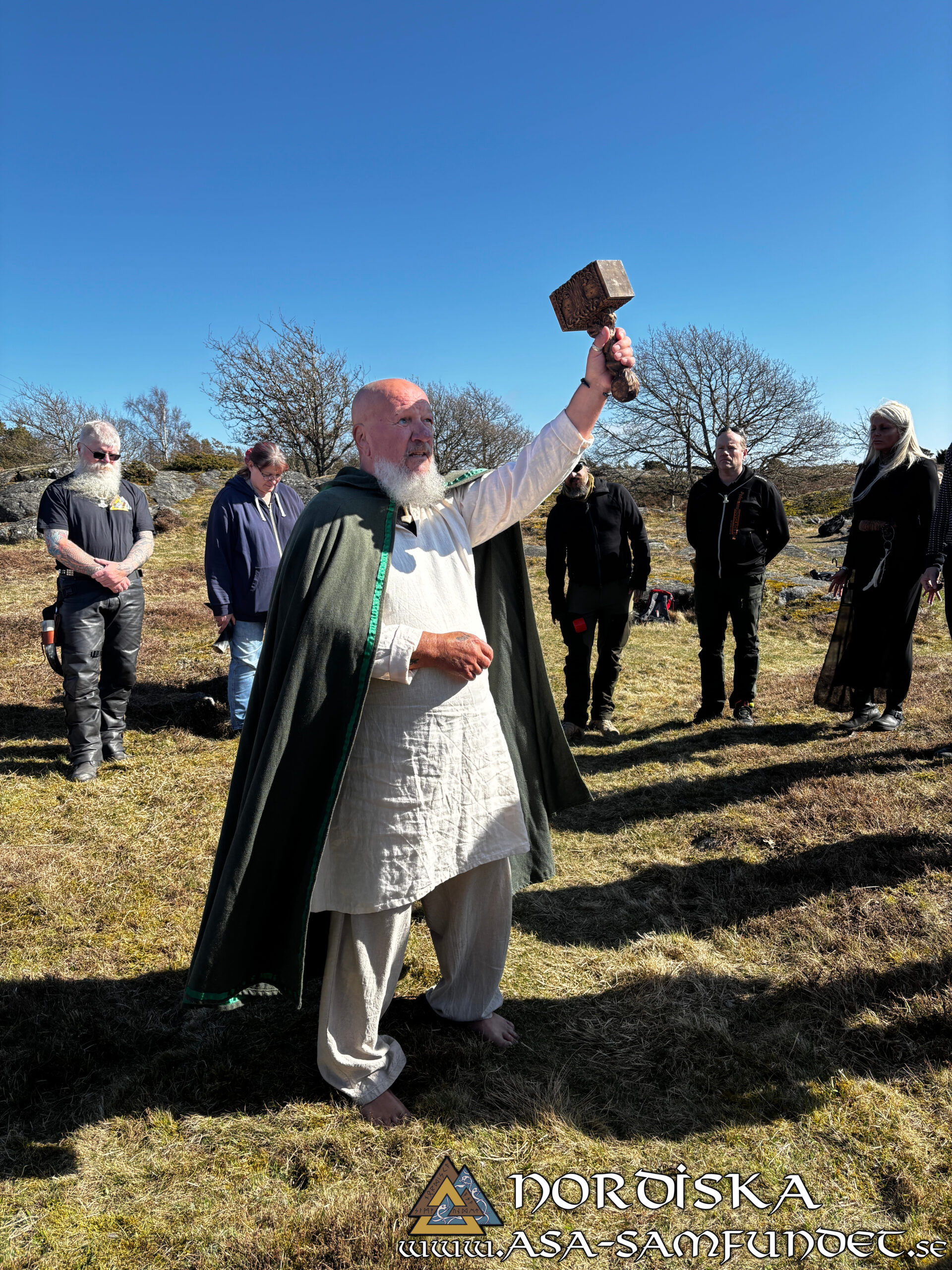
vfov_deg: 67.3
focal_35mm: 26
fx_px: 953
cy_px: 635
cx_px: 476
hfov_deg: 53.1
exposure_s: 1/2342
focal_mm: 5.96
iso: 50
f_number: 1.6
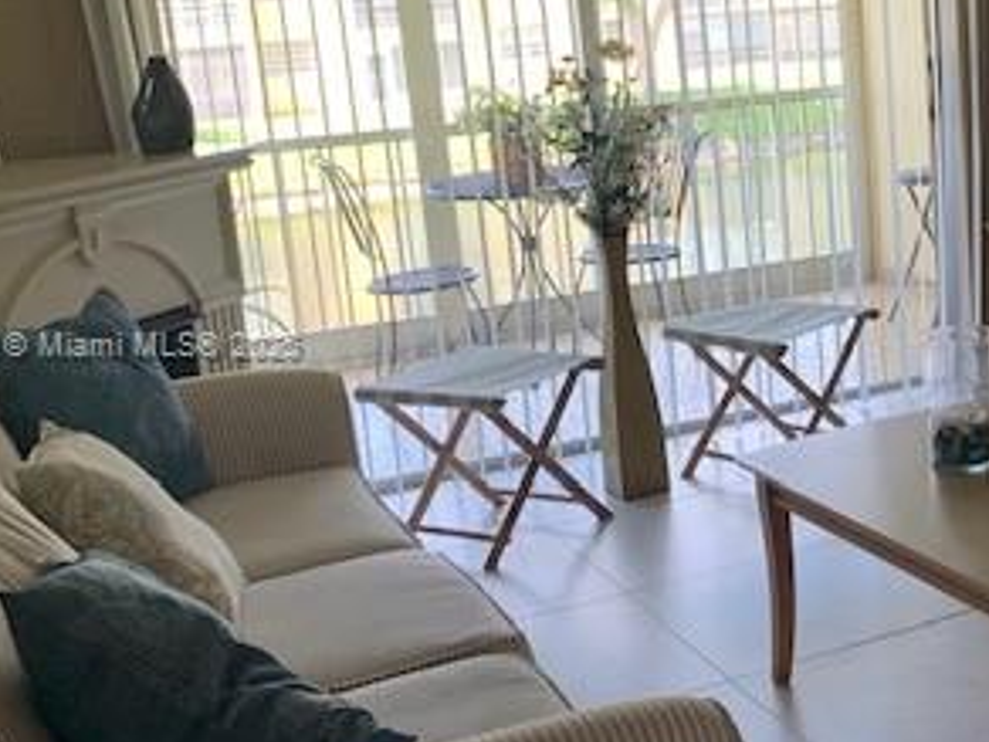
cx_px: 914
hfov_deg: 31.9
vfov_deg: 25.7
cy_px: 349
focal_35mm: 57
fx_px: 1629
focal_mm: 4.25
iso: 80
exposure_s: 1/121
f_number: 1.8
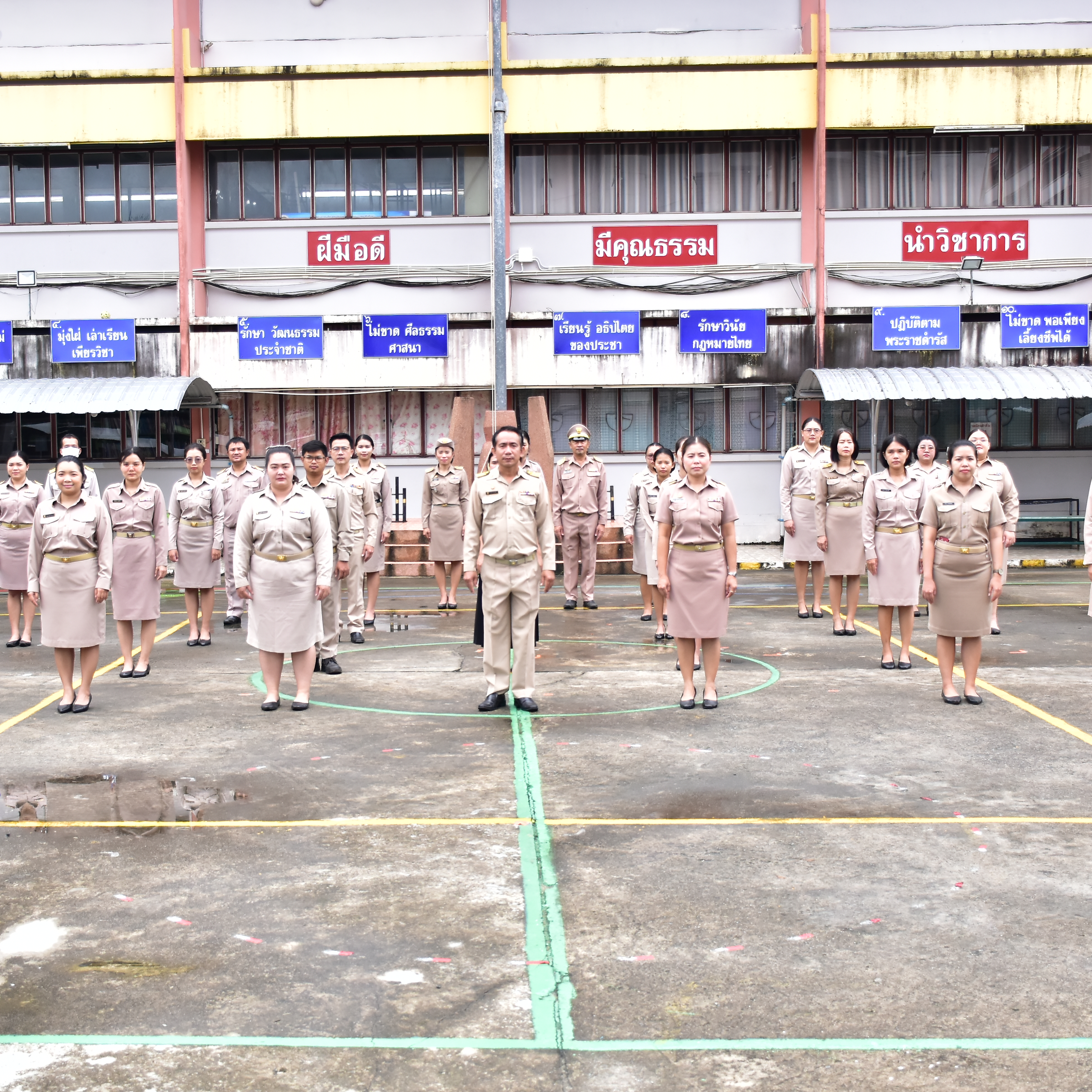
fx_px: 1593
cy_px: 539
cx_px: 488
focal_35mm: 45
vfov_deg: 37.8
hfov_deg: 37.8
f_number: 4
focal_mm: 23
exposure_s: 1/400
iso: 400
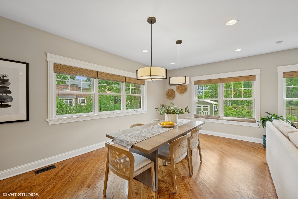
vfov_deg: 79.2
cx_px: 149
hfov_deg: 102.3
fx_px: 120
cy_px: 100
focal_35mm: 14
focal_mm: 14.5
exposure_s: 1/8
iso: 200
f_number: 9
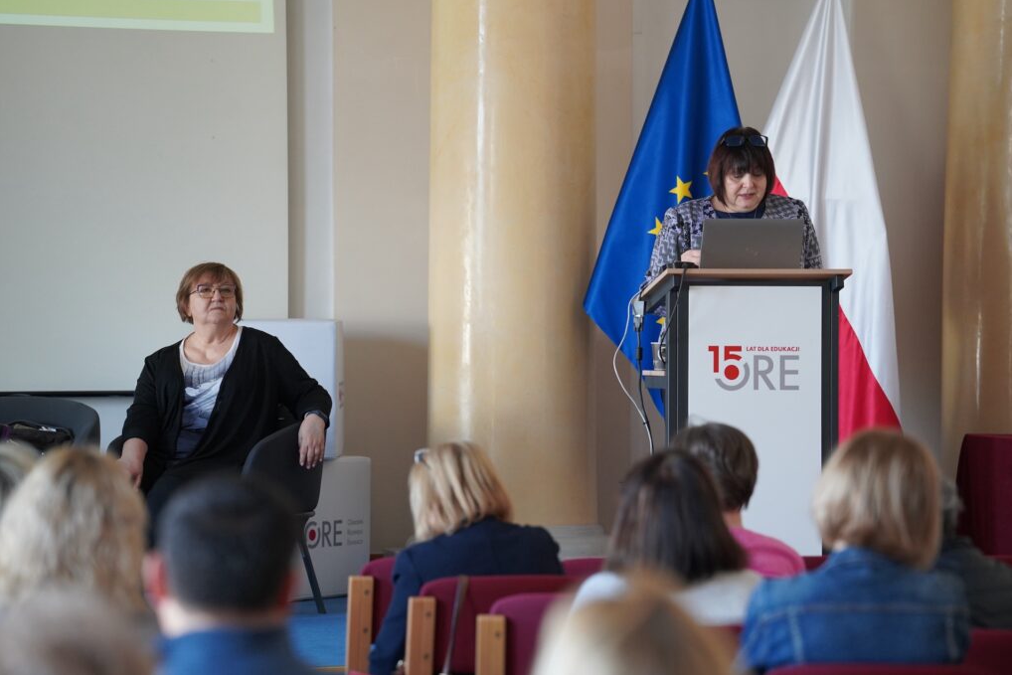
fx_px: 4687
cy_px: 337
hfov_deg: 12.3
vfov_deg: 8.2
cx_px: 507
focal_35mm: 167
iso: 3200
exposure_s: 1/200
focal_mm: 165.7
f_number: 4
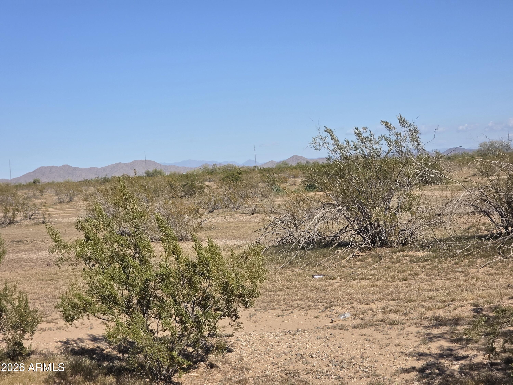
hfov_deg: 28.2
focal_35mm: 69
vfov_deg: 21.3
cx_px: 256
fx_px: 1023
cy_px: 192
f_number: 2.4
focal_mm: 7.9
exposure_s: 1/3160
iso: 50
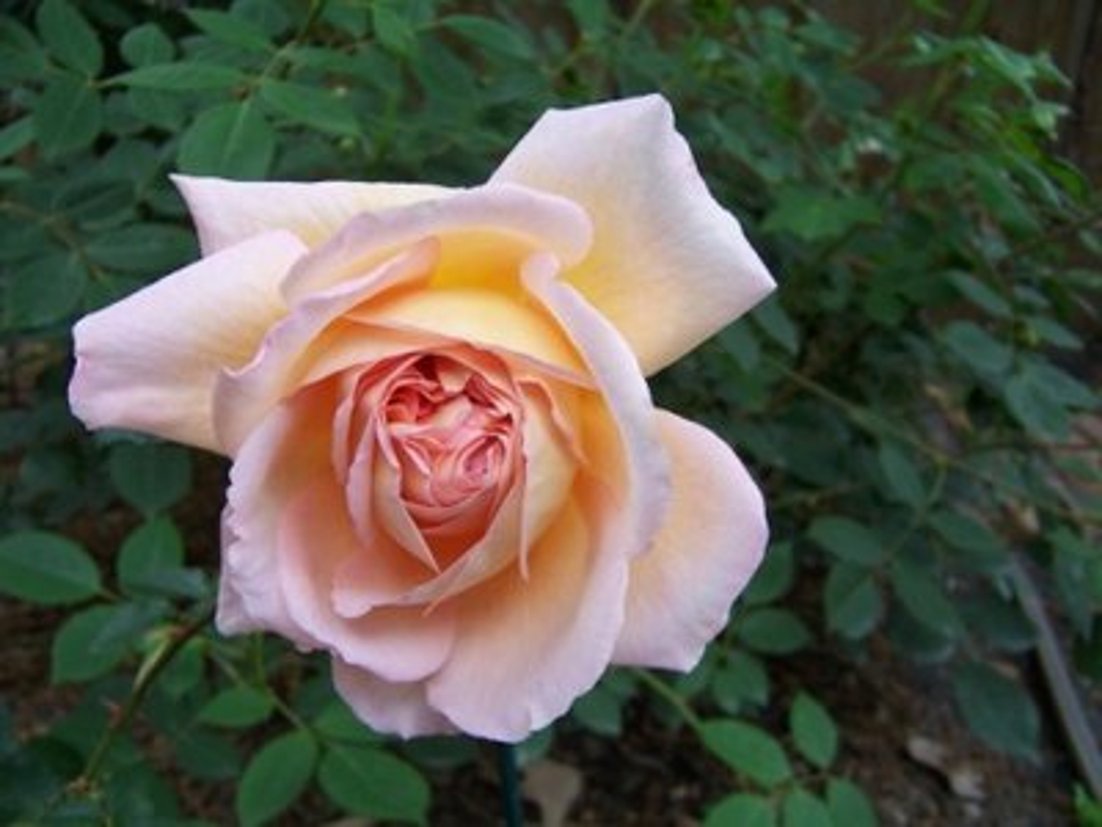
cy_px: 414
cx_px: 551
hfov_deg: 55.4
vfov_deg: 42.9
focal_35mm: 33
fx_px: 1051
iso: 80
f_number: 3.4
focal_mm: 5.5
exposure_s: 1/180
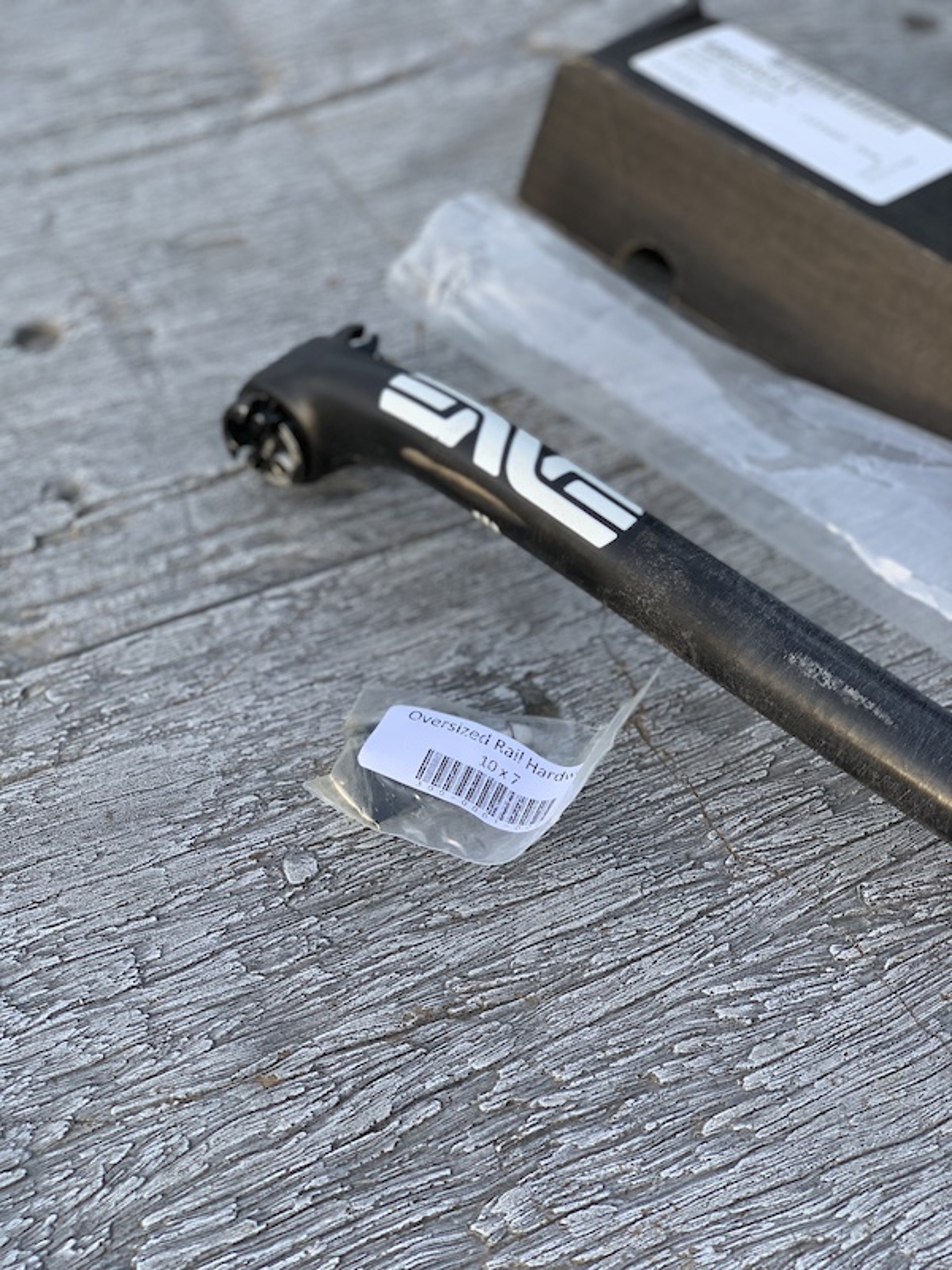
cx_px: 476
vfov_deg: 36.8
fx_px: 1907
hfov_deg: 28.0
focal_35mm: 52
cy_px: 635
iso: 25
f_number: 2.4
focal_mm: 6
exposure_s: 1/122
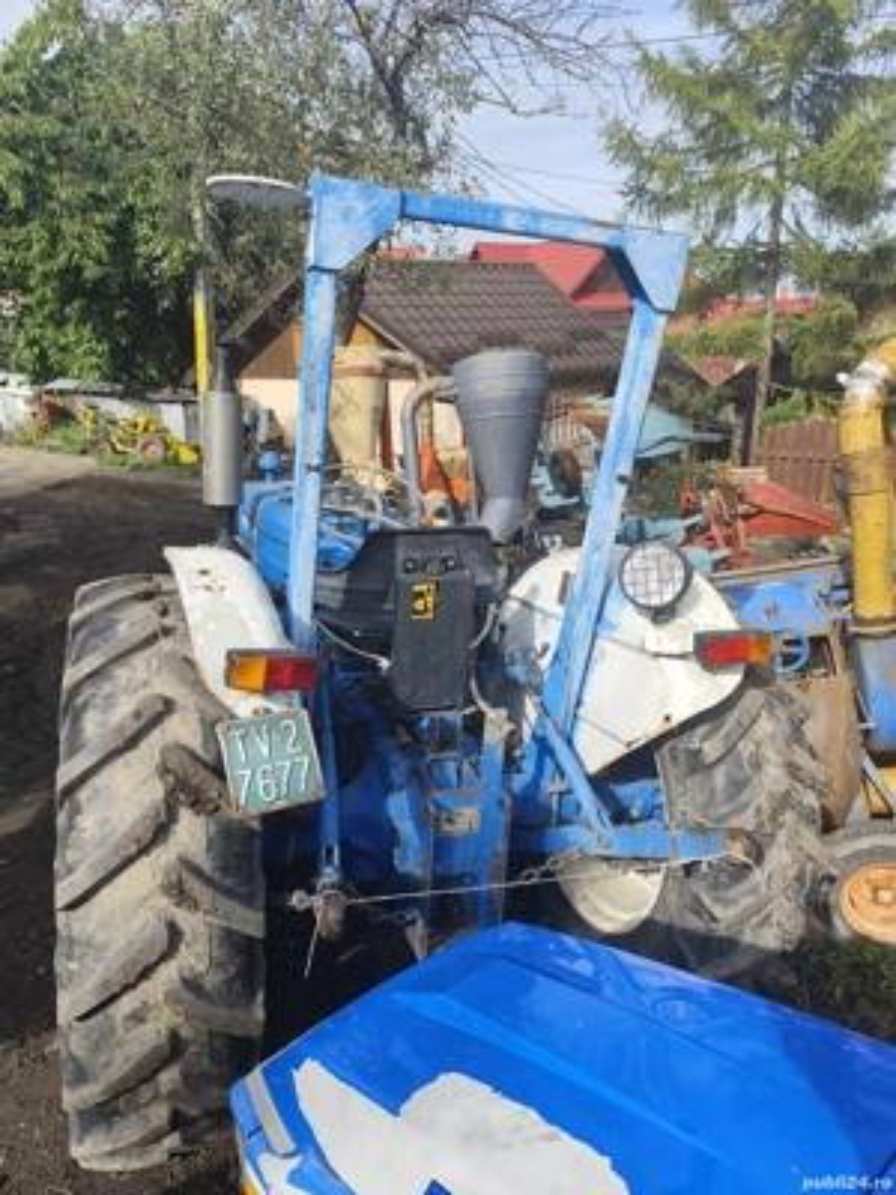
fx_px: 794
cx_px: 448
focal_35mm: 23
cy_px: 598
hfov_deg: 58.9
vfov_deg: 73.9
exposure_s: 1/710
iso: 50
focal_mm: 6.19
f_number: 1.65
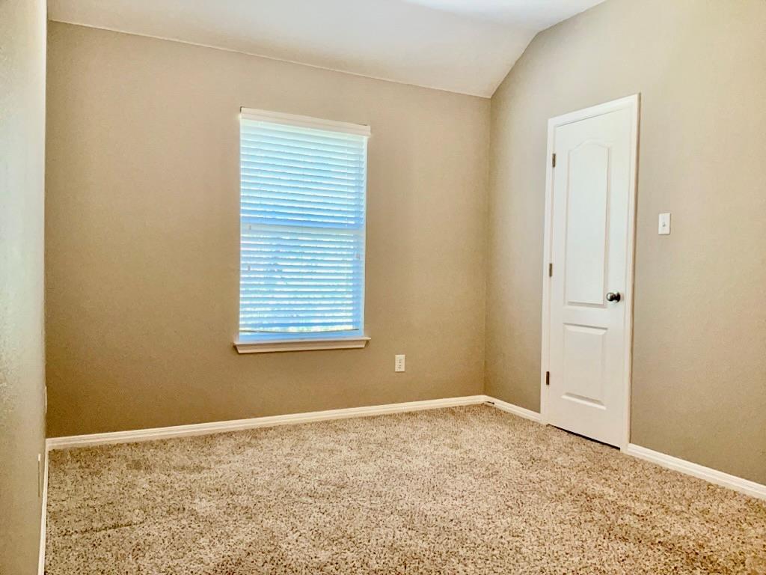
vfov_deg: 51.4
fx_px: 597
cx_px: 383
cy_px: 288
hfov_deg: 65.3
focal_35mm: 27
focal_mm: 3
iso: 100
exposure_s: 1/60
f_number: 1.8
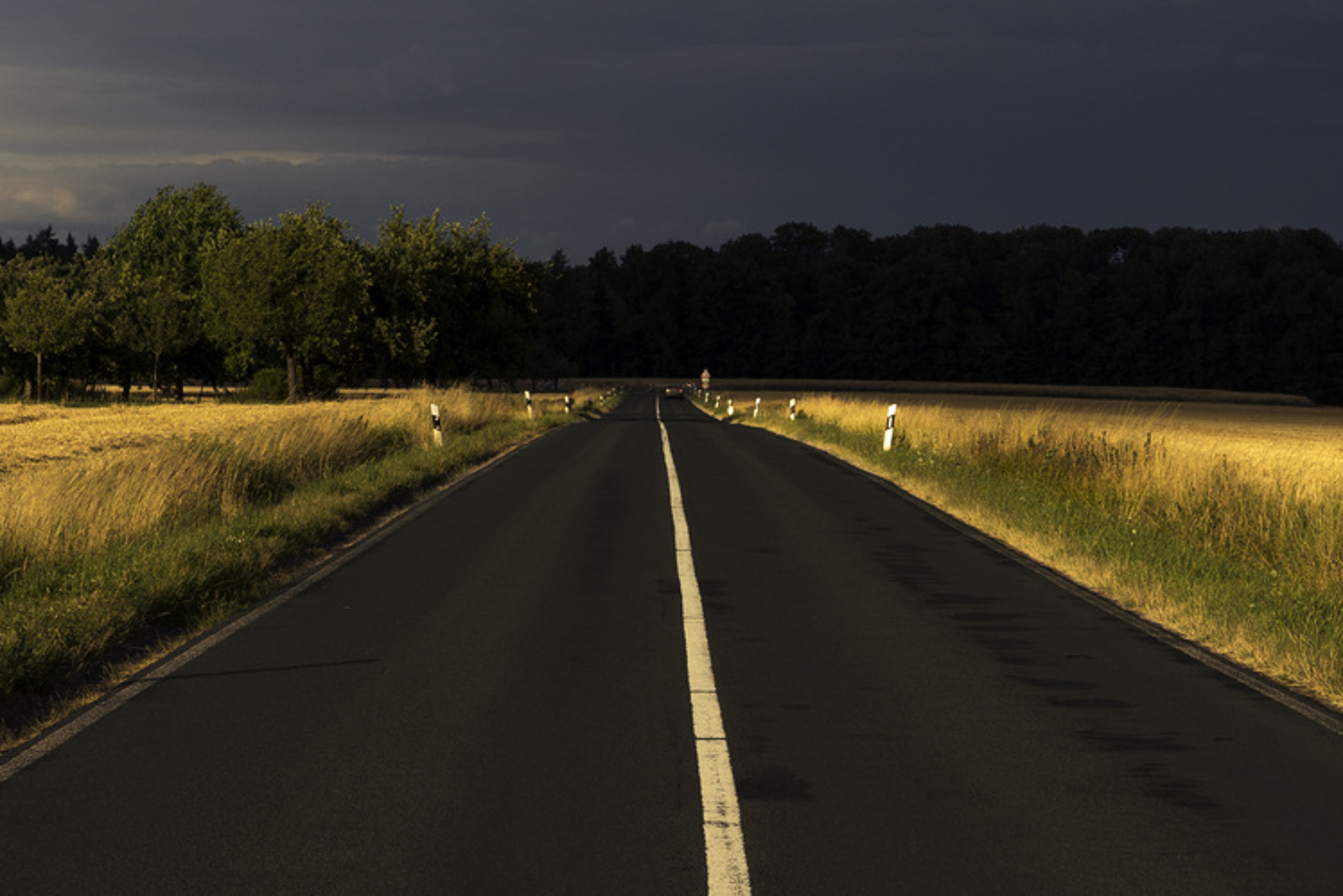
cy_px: 535
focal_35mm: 119
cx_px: 639
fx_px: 4440
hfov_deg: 17.2
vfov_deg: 11.5
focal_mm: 55
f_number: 8
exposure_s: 1/500
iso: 100
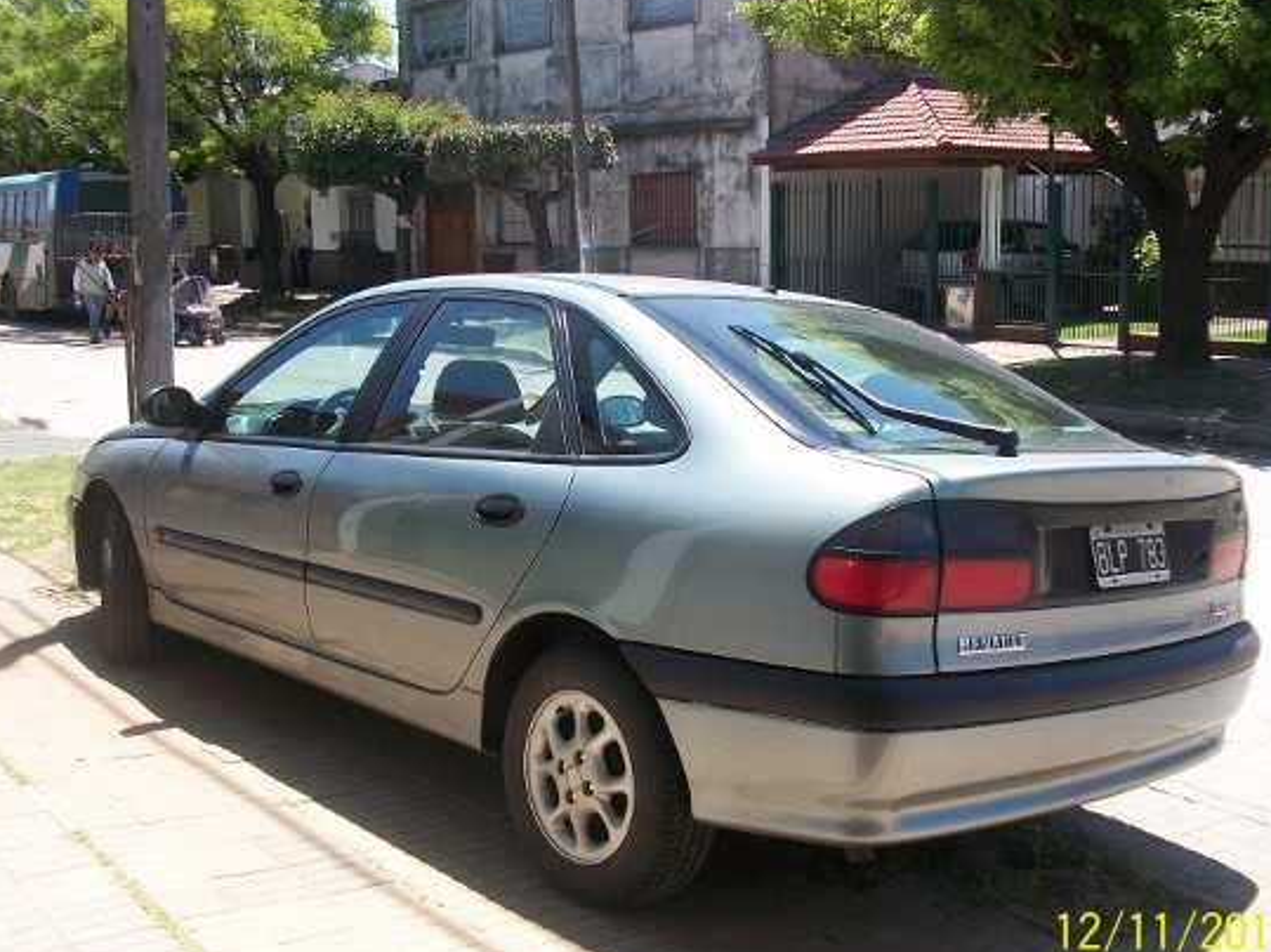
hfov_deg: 49.0
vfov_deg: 37.7
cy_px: 492
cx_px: 618
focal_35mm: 38
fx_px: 1395
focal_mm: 5.7
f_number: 2.9
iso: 80
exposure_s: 1/500
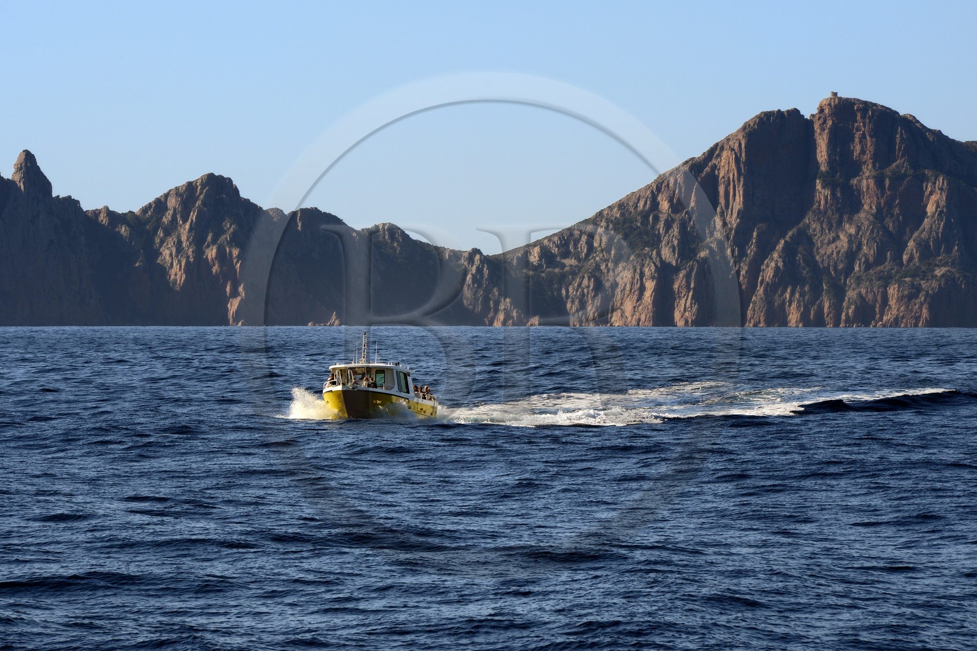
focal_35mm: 200
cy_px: 326
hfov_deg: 10.3
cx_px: 488
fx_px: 5426
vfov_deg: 6.9
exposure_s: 1/640
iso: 400
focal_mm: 200
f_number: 14
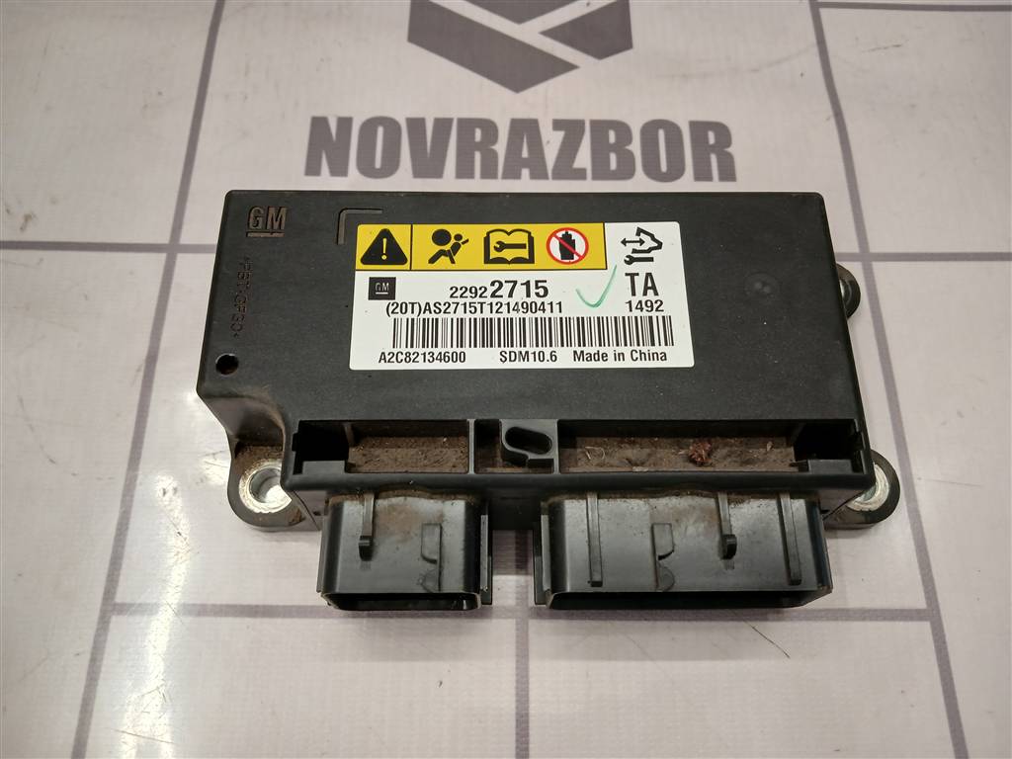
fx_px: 789
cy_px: 380
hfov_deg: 65.3
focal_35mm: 27
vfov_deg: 51.4
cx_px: 506
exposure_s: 1/50
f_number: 1.8
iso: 80
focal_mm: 4
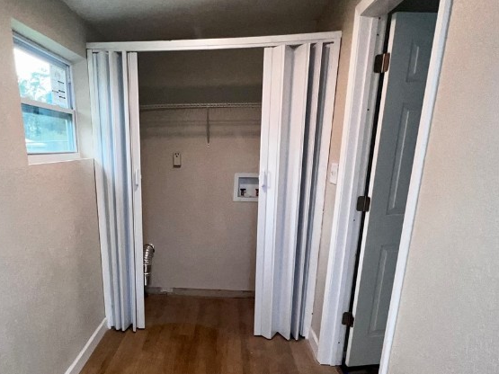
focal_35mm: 24
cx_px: 176
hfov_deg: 70.0
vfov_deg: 55.3
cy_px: 258
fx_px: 346
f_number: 1.8
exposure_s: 1/120
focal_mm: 1.57
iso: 125
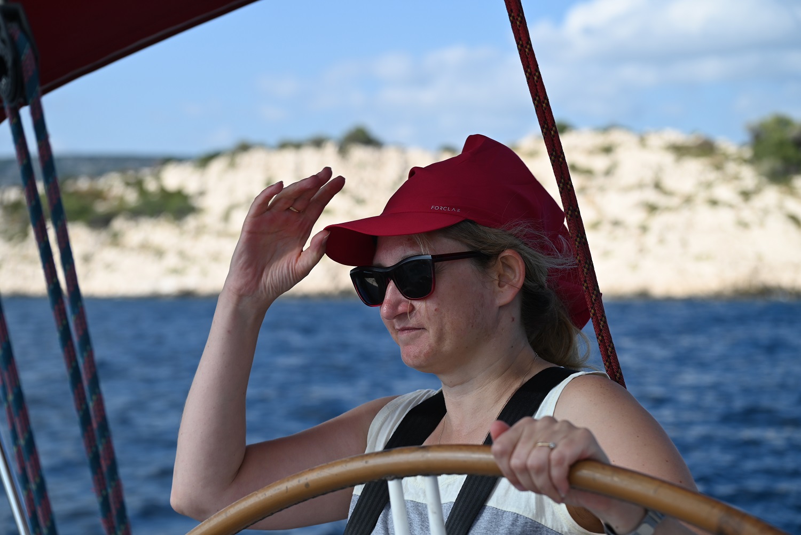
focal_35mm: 70
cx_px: 400
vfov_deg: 19.5
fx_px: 1558
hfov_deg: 28.8
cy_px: 268
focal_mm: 70
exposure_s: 1/500
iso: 100
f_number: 5.6
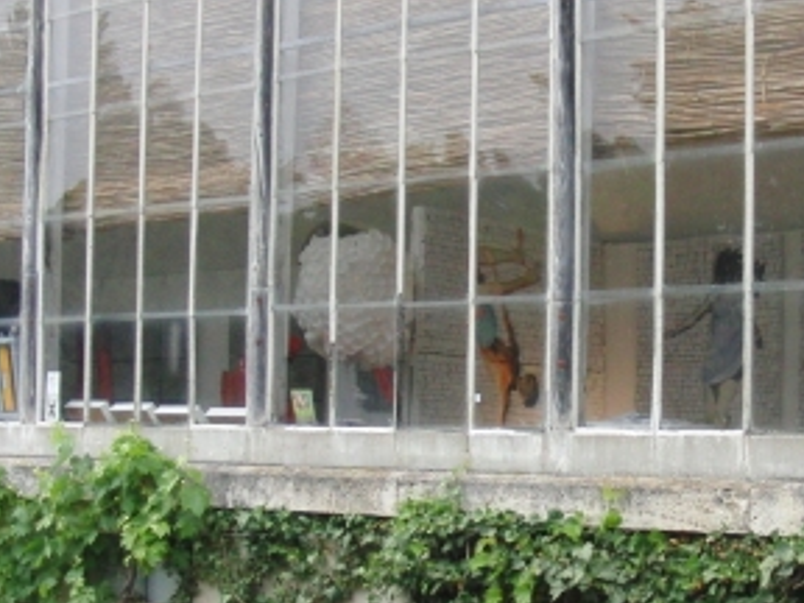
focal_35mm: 77
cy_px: 363
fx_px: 1788
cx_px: 614
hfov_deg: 25.0
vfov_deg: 19.1
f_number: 3.6
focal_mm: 6.42
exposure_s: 1/640
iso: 400
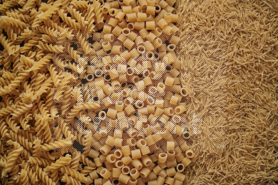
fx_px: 386
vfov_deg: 27.0
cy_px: 92
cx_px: 139
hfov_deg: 39.6
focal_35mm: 50
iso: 160
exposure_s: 1/100
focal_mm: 50
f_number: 8
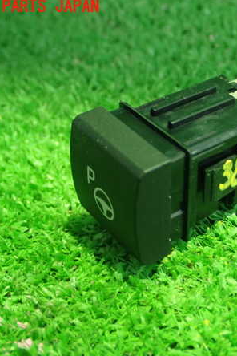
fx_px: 652
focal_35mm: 66
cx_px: 194
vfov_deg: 30.5
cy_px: 177
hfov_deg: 20.4
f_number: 3.1
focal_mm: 8.4
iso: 1000
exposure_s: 1/13
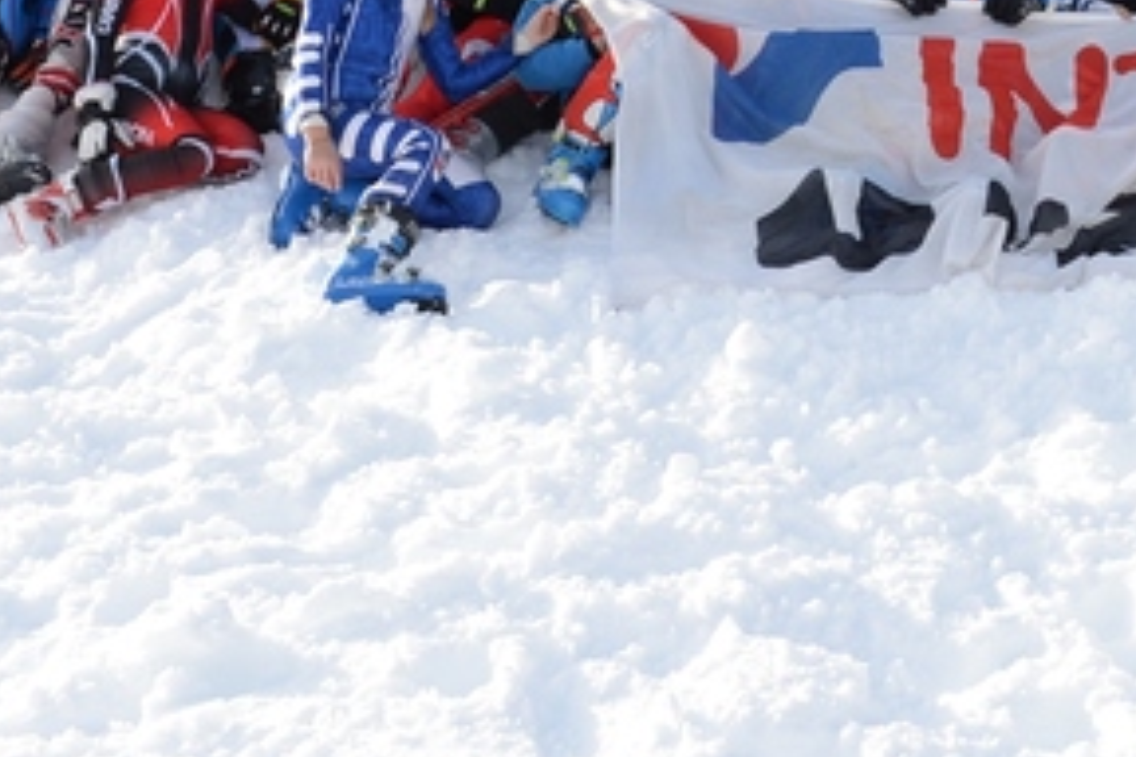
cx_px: 1333
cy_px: -241
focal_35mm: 103
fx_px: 3250
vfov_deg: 12.8
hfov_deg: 18.8
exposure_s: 1/250
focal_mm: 29
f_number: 11
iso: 500
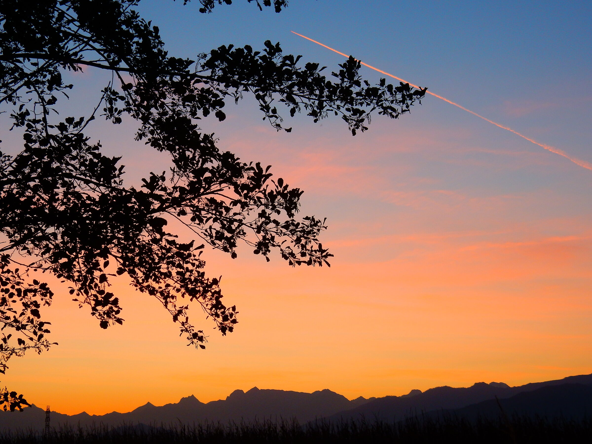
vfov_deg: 20.7
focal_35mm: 71
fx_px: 1214
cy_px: 222
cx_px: 296
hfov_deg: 27.4
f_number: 4.8
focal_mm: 12.6
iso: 125
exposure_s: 1/40
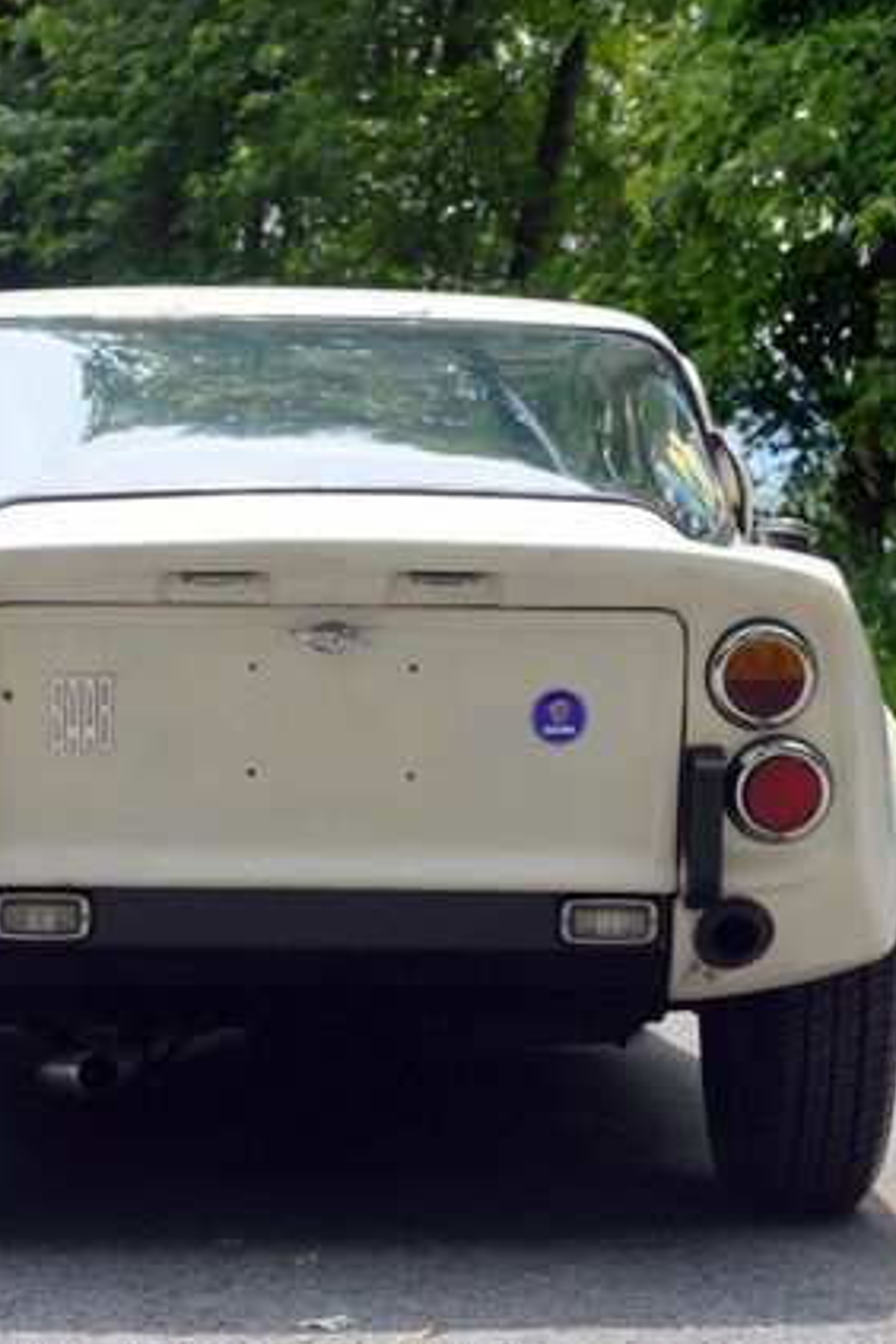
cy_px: 670
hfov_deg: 11.0
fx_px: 4657
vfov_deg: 16.4
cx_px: 321
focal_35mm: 125
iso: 100
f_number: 6.3
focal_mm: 55
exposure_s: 1/160
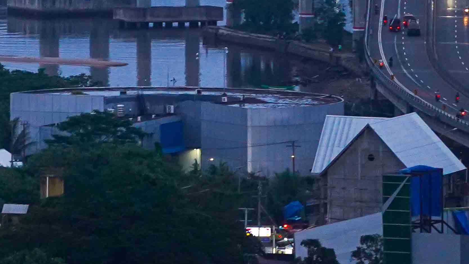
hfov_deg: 2.9
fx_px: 9401
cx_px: -30
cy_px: -281
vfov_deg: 1.6
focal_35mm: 756
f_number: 4
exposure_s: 1/100
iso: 2000
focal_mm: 200
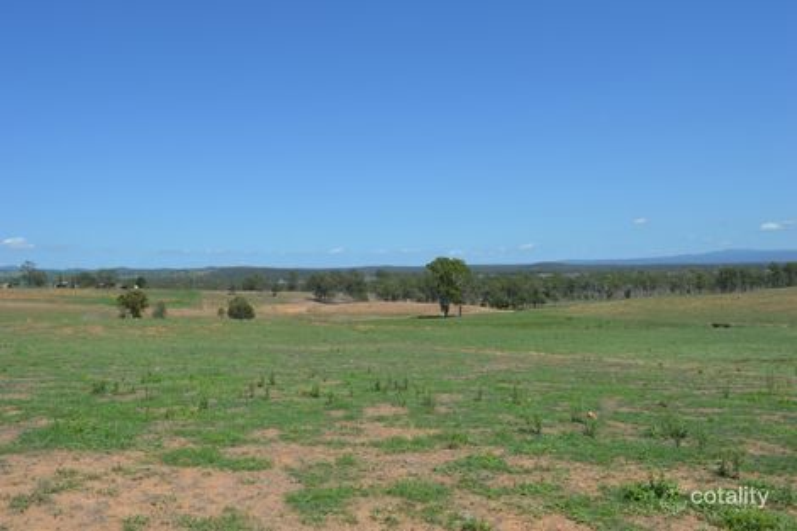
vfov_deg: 47.9
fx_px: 598
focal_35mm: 27
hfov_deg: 67.4
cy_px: 266
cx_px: 398
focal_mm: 18
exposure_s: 1/320
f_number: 9
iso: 100
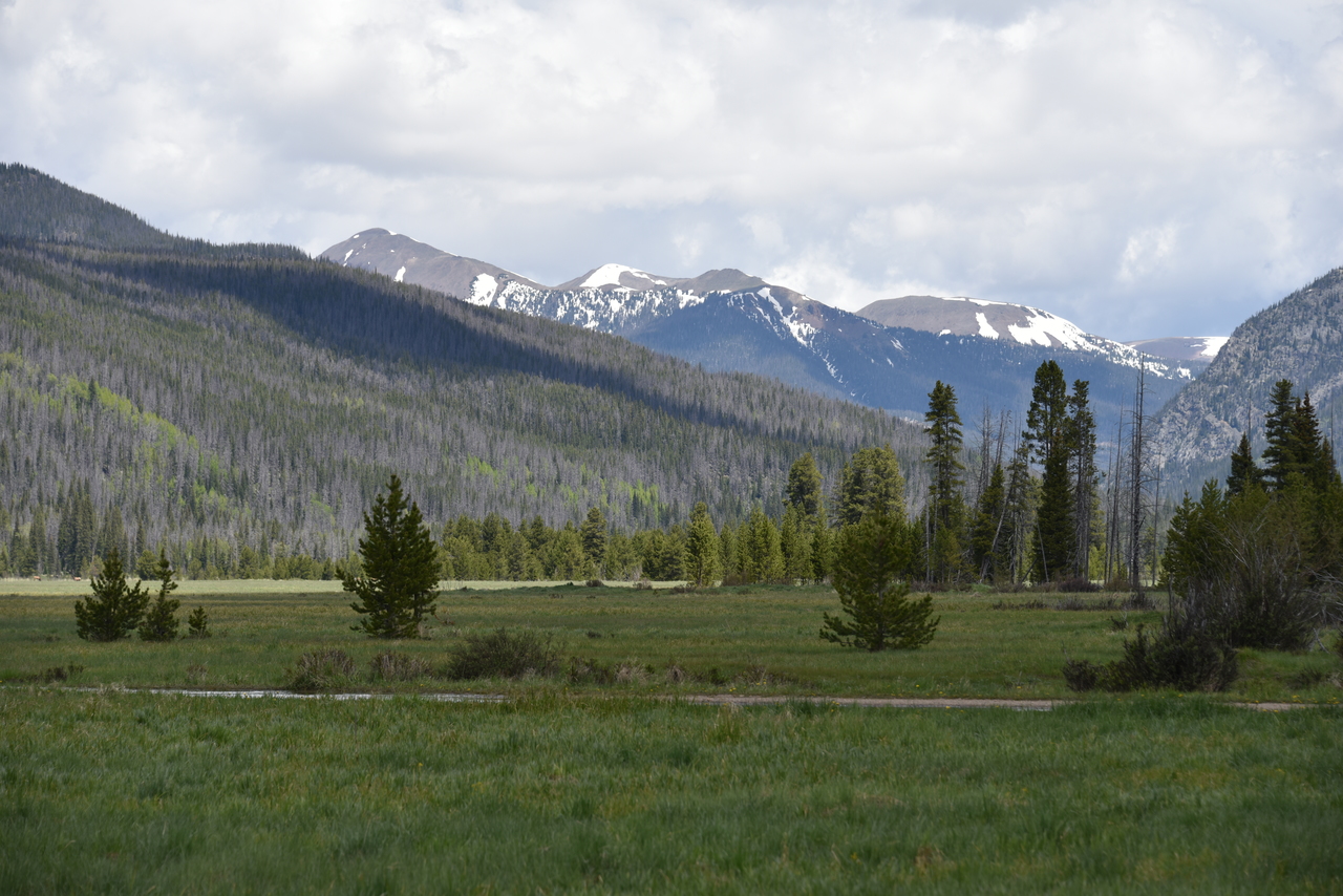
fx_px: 5037
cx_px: 672
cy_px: 448
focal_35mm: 135
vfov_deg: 10.2
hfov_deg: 15.2
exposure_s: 1/320
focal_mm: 135
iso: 100
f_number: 8
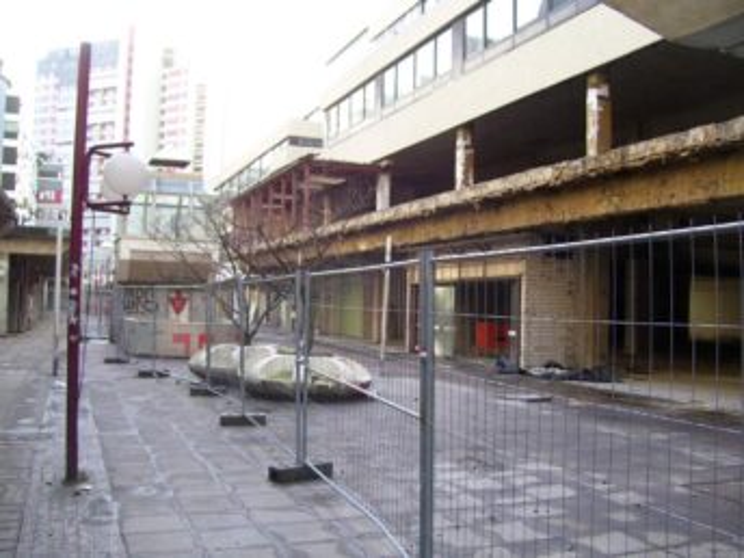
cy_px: 279
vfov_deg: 38.7
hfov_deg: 50.1
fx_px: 795
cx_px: 372
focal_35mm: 37
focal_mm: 6
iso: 80
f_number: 2.7
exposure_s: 1/90
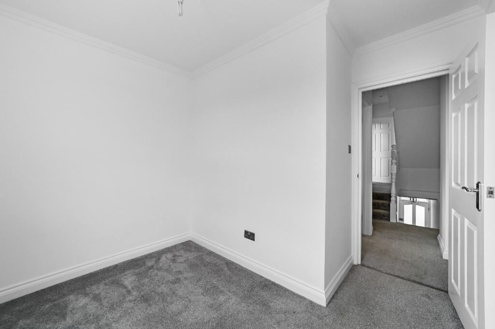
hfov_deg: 104.3
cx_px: 248
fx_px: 192
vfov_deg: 81.1
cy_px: 164
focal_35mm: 14
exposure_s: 1/10
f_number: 8
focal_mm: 14
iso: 400
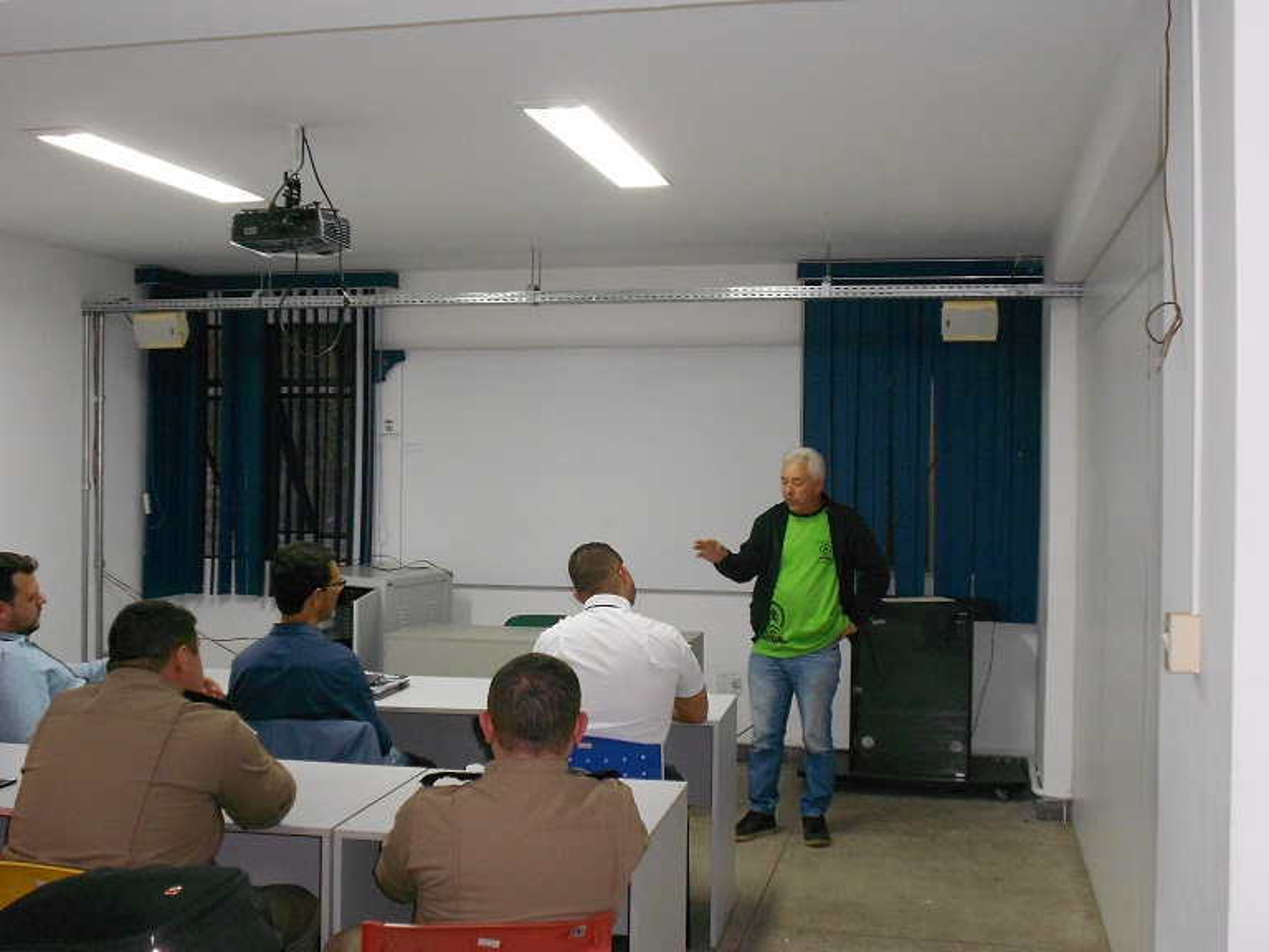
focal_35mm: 37
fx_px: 1356
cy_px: 476
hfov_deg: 50.1
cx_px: 634
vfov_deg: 38.7
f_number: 3.9
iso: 320
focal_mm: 6.7
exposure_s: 1/30
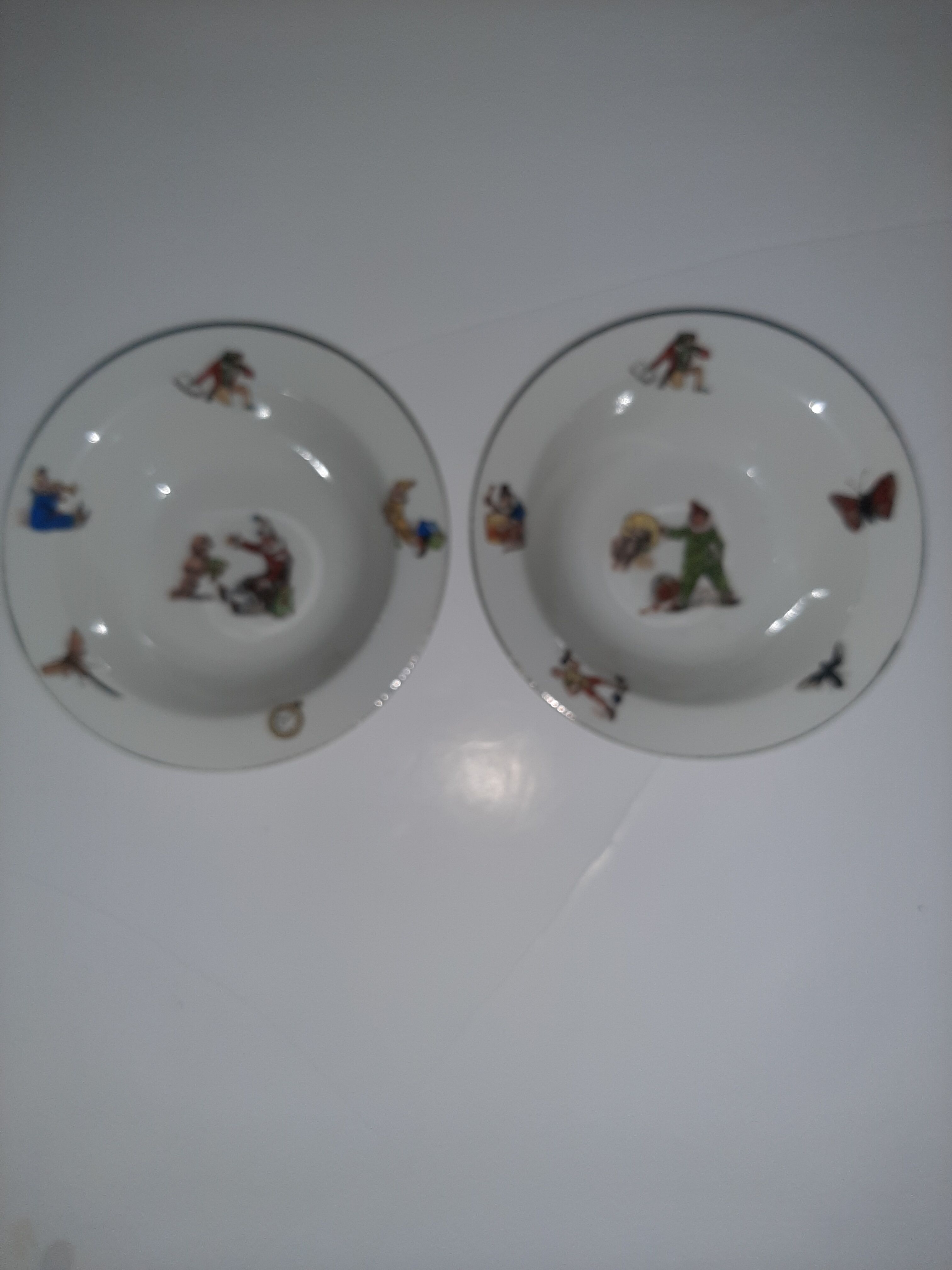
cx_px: 476
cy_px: 635
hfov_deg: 53.1
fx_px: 953
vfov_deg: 67.3
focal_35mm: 26
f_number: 1.7
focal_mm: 3.93
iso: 1000
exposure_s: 1/17
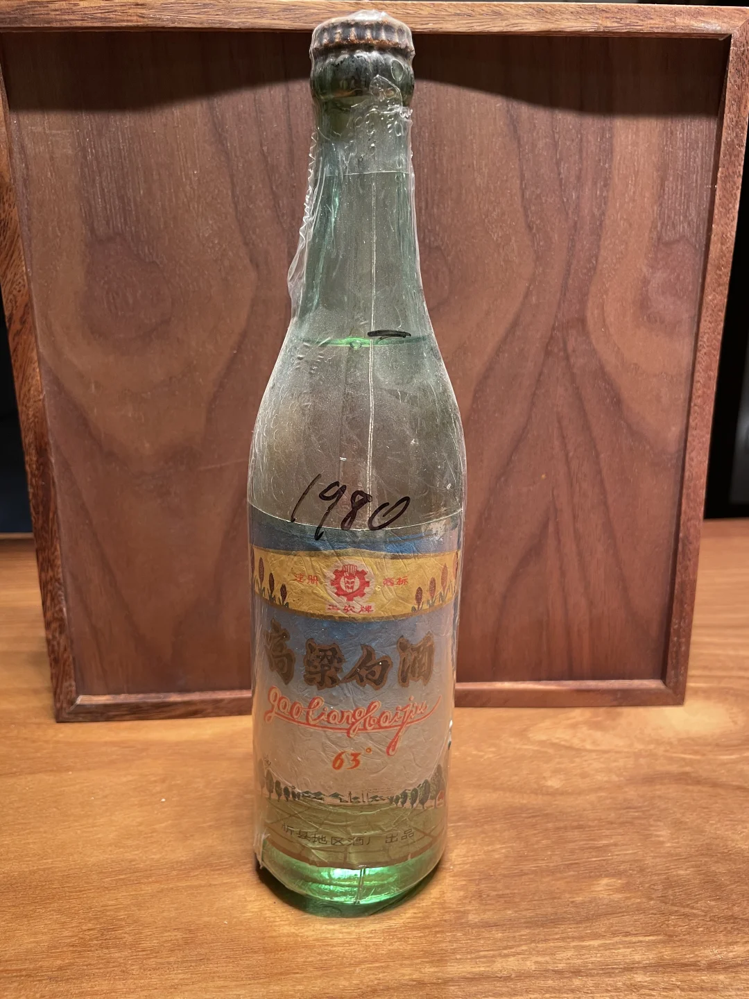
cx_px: 374
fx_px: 750
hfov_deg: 53.1
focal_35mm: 26
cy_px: 500
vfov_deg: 67.3
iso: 80
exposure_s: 1/50
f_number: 1.6
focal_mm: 4.2
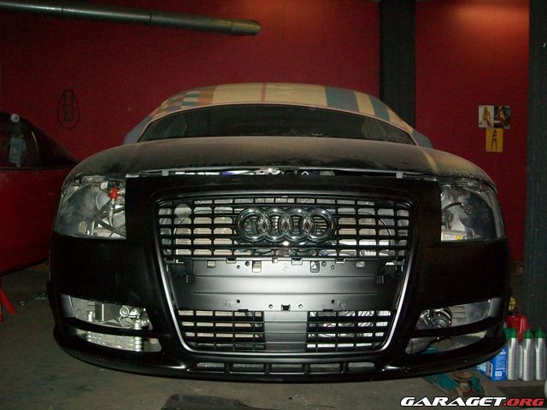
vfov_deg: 39.7
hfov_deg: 51.4
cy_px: 205
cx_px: 274
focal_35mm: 36
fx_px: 569
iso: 200
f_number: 2.7
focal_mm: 6
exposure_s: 1/125
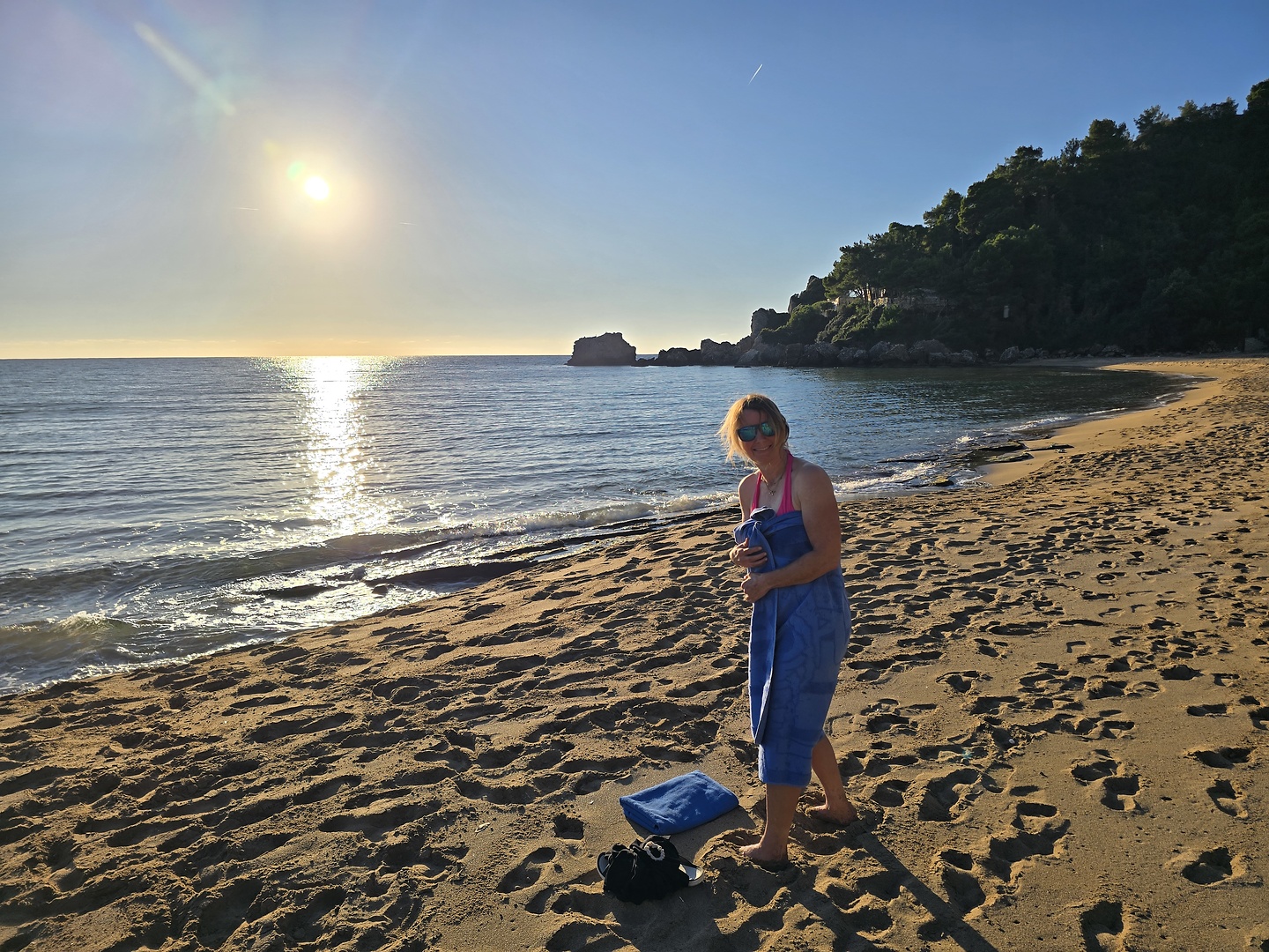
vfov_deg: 58.9
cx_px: 634
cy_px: 476
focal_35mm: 23
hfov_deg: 73.9
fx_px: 843
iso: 12
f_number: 1.7
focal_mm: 6.3
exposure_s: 1/2693
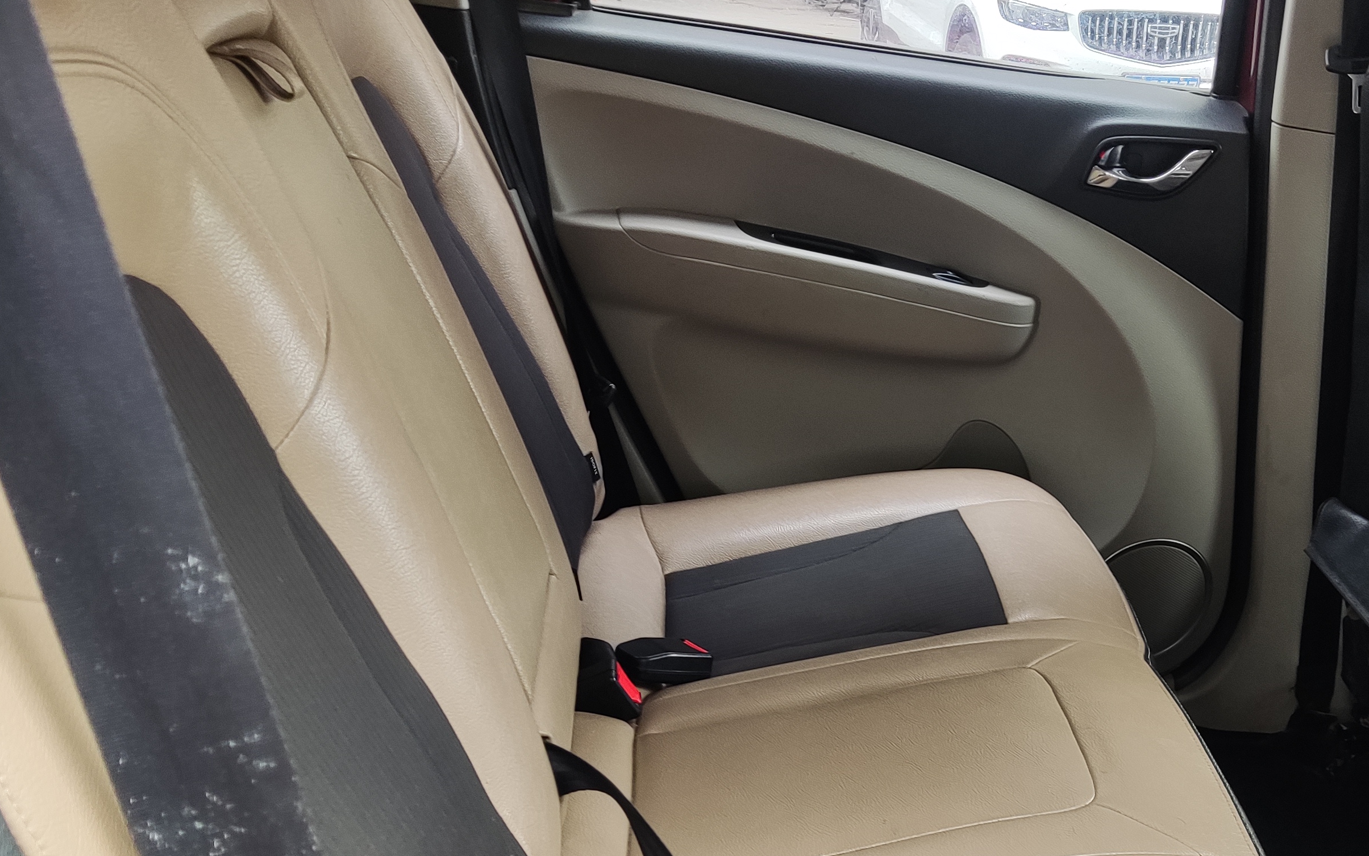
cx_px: 929
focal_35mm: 44
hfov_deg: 44.5
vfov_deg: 28.3
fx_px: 1642
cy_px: 736
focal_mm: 4.71
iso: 52
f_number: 1.79
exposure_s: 1/50
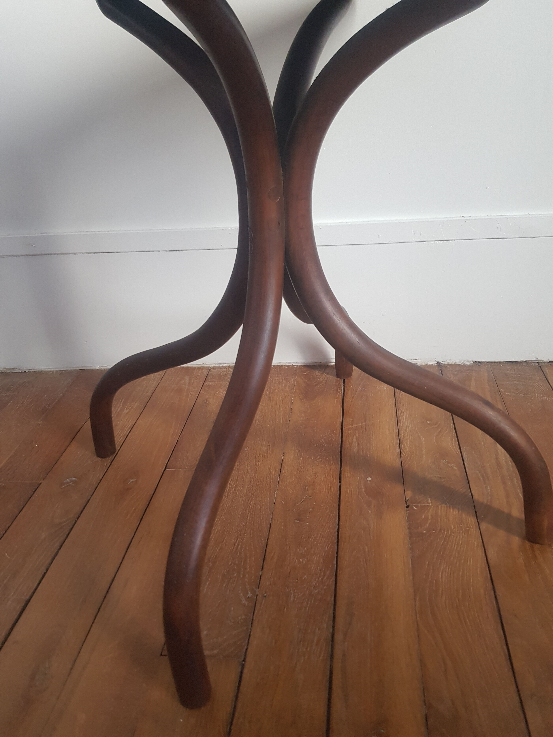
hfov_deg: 53.1
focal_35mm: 26
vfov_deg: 67.3
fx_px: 554
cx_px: 276
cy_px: 368
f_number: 1.7
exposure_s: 1/50
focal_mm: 4.2
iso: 200
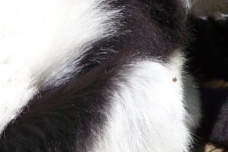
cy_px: 17
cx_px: 106
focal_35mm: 648
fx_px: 4106
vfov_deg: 2.1
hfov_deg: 3.2
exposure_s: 1/400
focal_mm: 31.3
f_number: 3.3
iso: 64
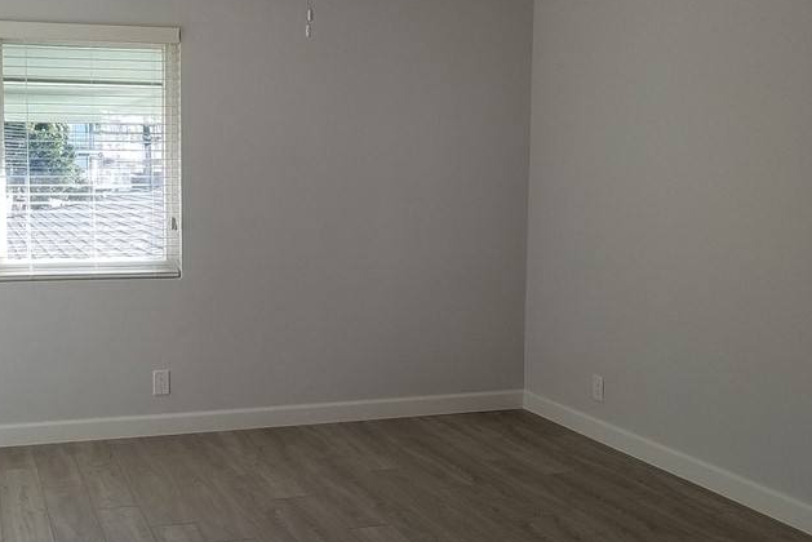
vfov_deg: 30.5
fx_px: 993
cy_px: 249
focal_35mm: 44
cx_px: 275
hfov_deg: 43.9
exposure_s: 1/231
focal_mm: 4.2
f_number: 1.7
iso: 50
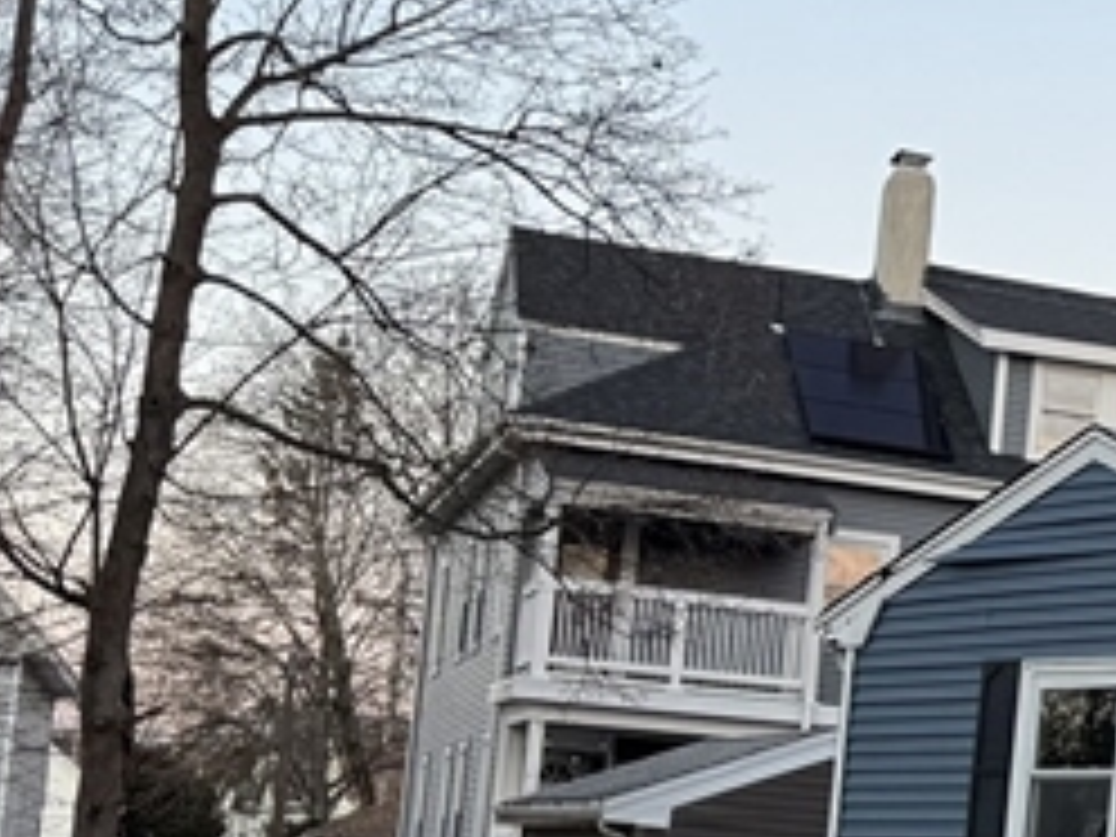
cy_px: 688
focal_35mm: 99
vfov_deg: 14.8
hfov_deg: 16.8
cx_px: 1948
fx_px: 3192
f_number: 1.78
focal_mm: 6.76
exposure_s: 1/121
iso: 64
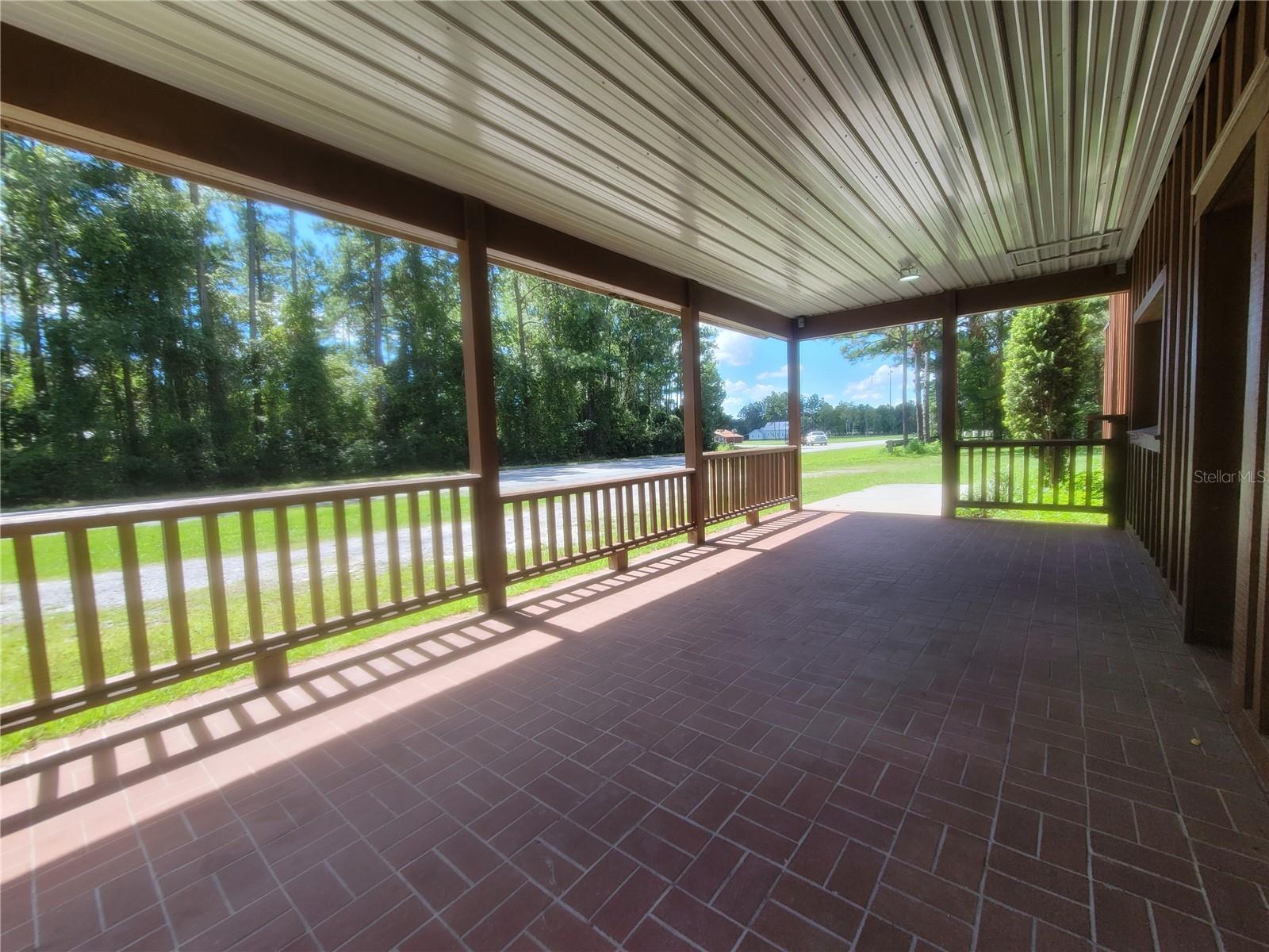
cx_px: 634
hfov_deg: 106.2
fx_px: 477
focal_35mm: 13
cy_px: 476
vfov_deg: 89.9
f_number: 2.2
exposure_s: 1/579
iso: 64
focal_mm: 2.2
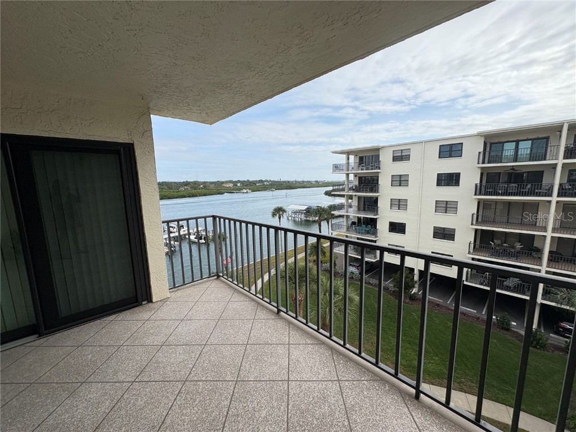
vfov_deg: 85.7
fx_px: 233
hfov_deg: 102.1
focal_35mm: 14
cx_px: 288
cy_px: 216
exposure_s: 1/1637
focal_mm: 2.22
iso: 50
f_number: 2.2
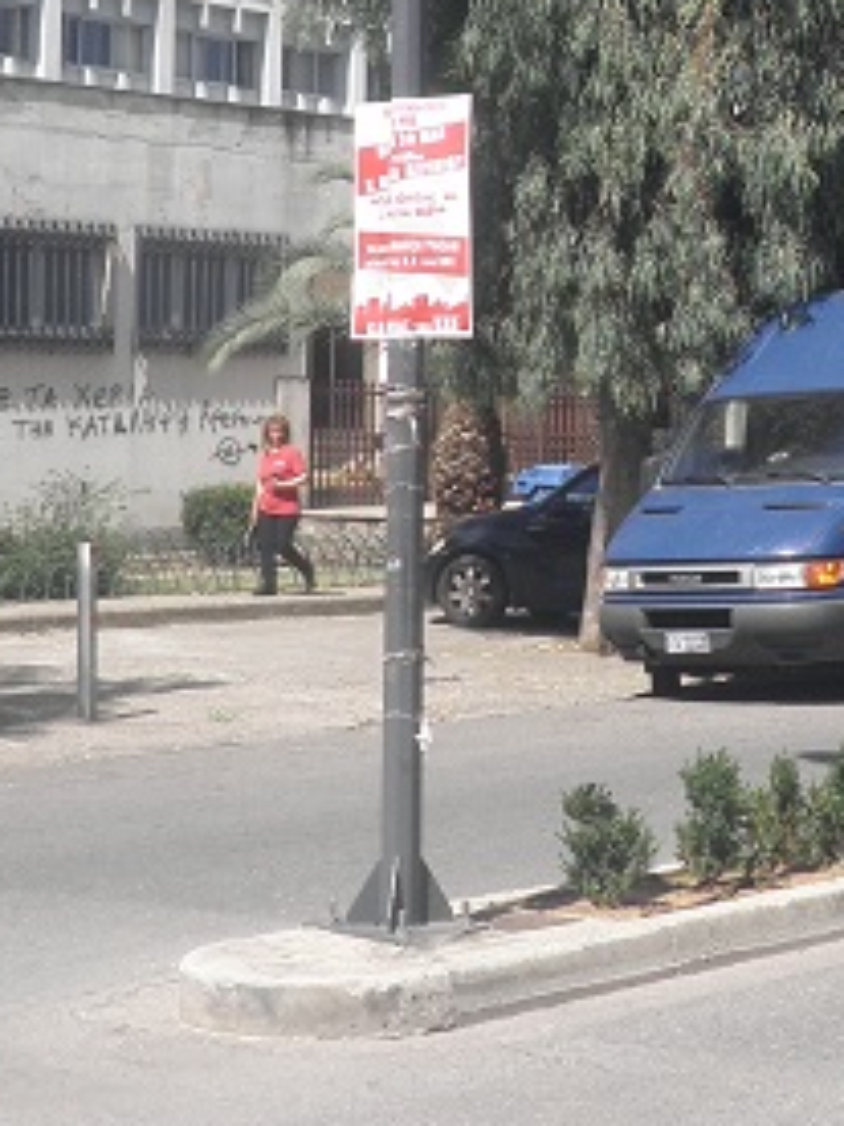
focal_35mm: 96
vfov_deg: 20.3
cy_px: 326
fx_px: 3121
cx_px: 681
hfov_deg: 15.3
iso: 64
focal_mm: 7
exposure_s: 1/80
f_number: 10.2
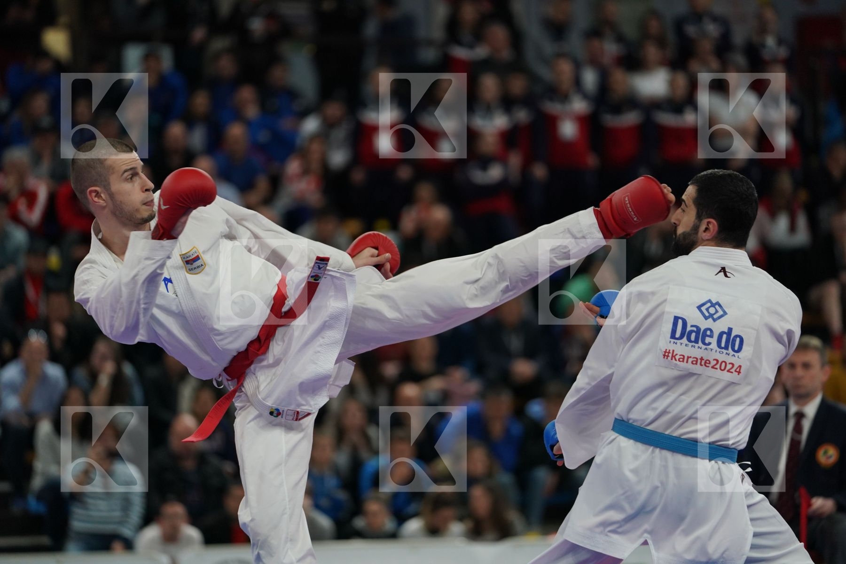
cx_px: 423
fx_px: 4700
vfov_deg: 6.9
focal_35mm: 200
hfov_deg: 10.3
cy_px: 282
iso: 1600
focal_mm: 200
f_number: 2.8
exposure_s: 1/1000
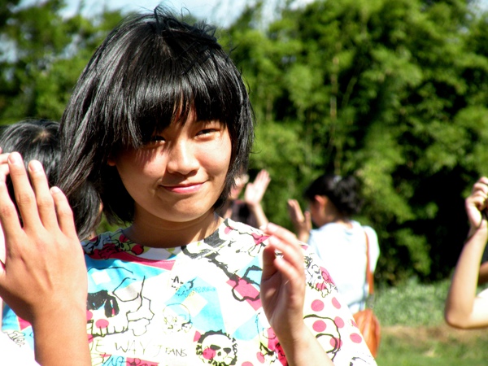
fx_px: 3722
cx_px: 244
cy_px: 183
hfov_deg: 7.5
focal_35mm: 264
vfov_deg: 5.6
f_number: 4.5
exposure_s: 1/1000
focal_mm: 46.7
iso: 200
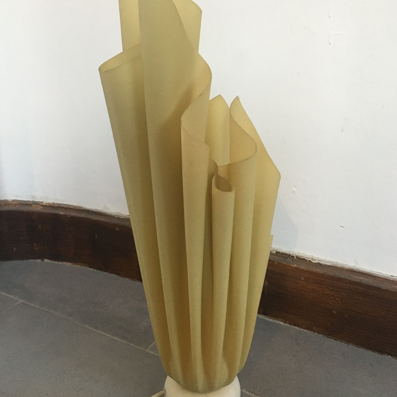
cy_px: 186
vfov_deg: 47.2
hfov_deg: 47.2
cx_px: 202
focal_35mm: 35
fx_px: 454
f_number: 2.2
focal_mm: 4.15
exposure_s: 1/25
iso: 200
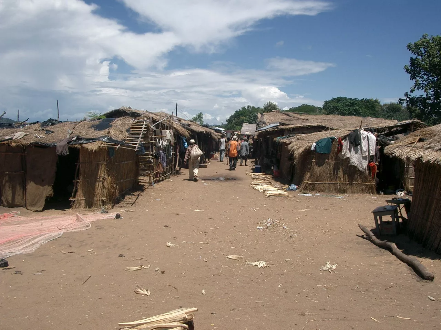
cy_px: 165
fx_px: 522
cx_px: 220
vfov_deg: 35.1
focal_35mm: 41
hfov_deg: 45.8
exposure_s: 1/640
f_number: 4.6
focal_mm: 6.8
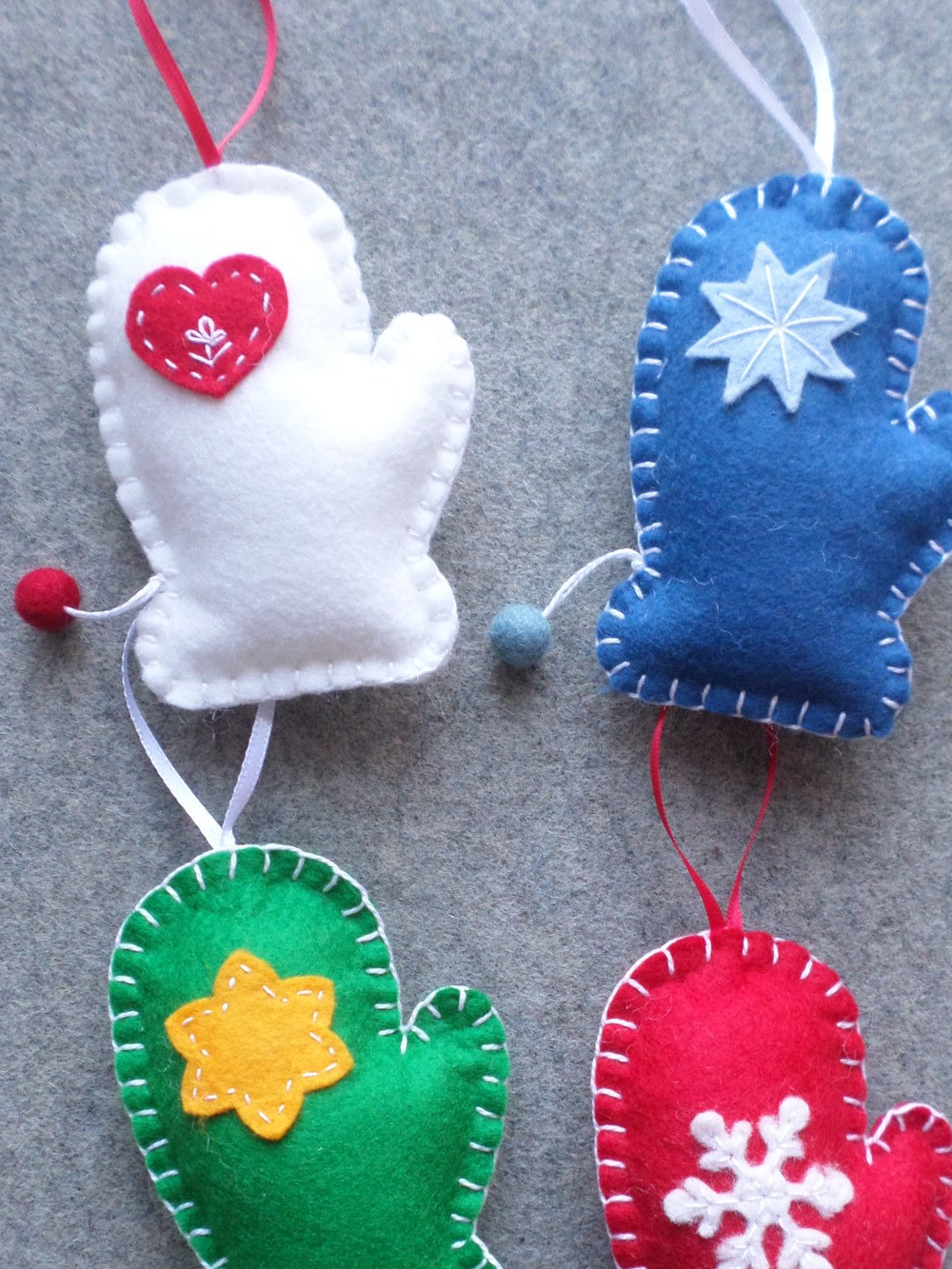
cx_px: 513
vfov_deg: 50.6
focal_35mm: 36
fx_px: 1320
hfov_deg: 39.6
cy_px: 823
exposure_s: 1/30
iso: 160
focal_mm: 4.5
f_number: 2.5
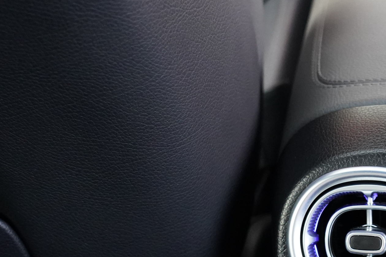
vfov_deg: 14.4
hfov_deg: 20.4
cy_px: 245
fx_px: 1008
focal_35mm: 94
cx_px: 452
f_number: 4
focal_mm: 30
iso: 4000
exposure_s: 1/60
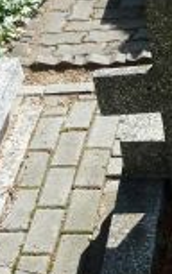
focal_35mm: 83
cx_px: 211
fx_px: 621
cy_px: 270
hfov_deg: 15.2
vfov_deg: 23.9
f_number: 4
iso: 80
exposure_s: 1/250
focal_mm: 4.1
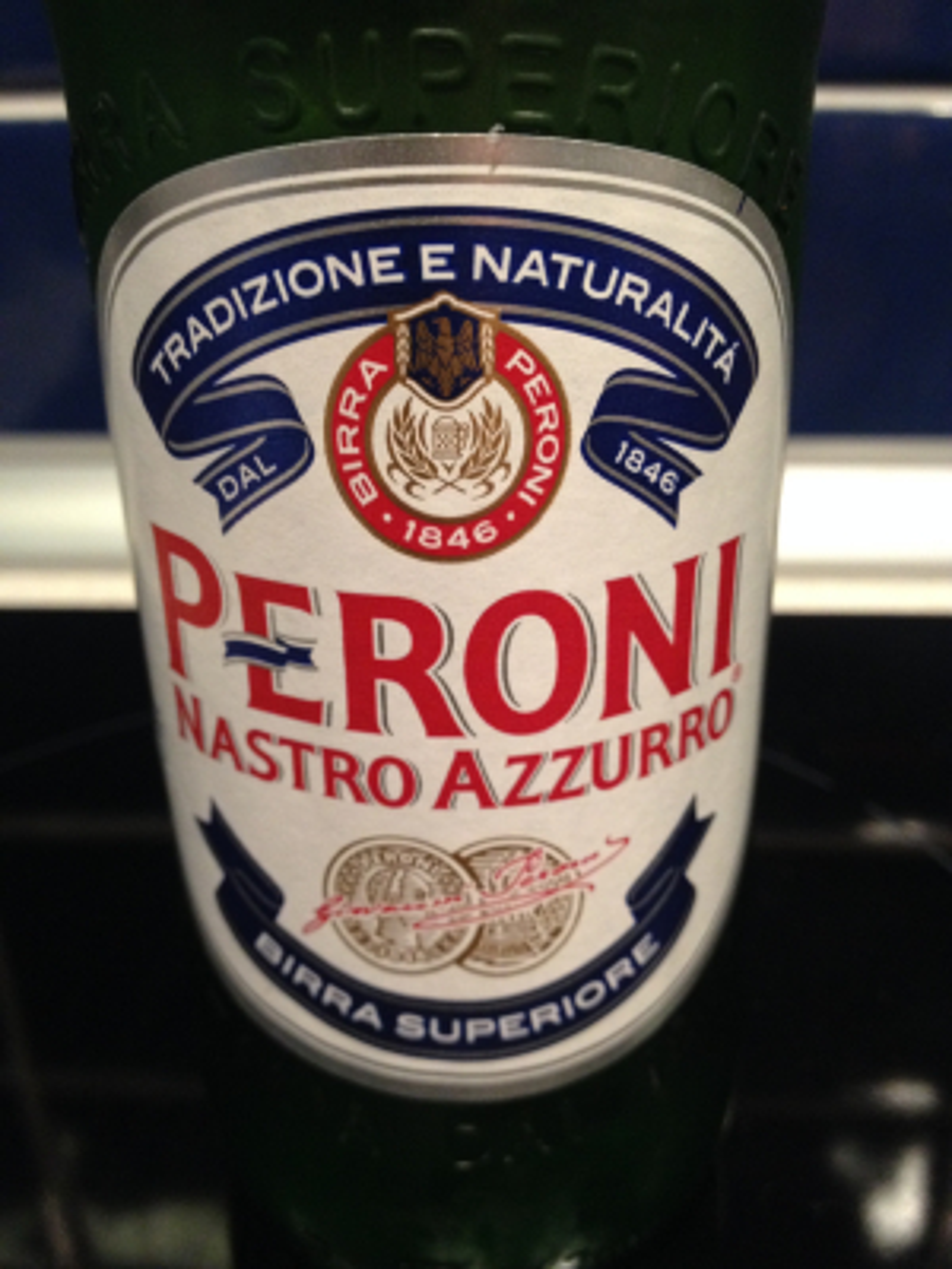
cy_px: 634
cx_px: 476
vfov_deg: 52.6
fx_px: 1283
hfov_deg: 40.7
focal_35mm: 35
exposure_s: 1/20
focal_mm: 4.28
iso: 250
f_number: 2.4
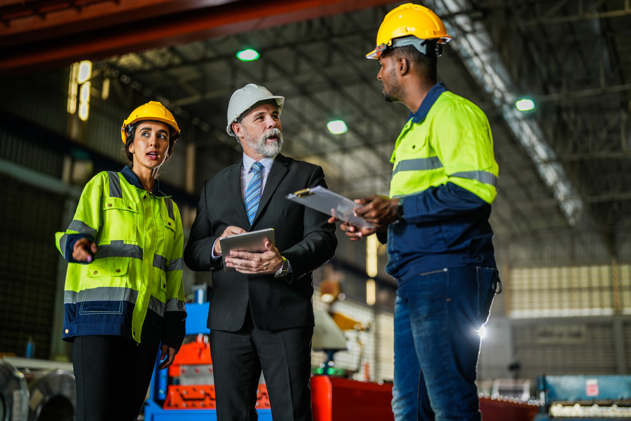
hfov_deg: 39.6
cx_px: 316
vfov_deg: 27.0
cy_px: 210
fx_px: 876
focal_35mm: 50
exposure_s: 1/200
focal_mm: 50
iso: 320
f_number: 1.2
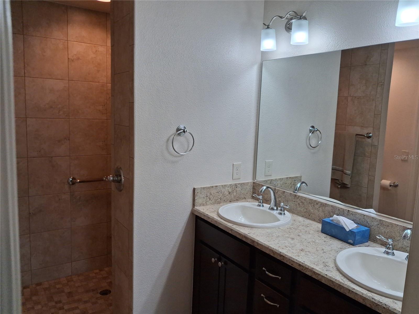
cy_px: 157
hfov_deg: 65.3
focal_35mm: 27
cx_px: 210
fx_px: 327
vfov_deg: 51.4
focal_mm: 4
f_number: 1.8
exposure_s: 1/100
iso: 80
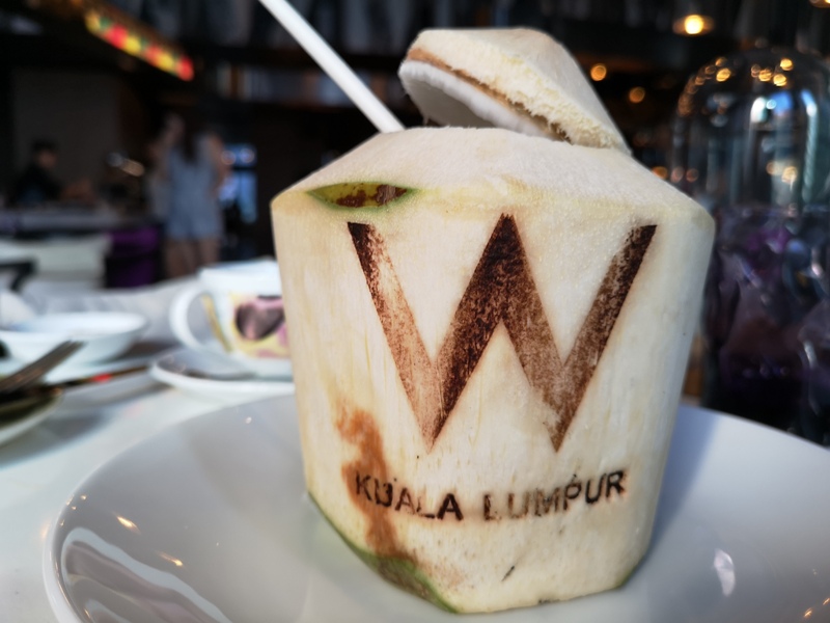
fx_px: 647
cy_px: 312
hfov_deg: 65.3
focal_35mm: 27
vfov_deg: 51.4
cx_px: 415
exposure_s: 1/50
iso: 64
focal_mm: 3.95
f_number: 1.8
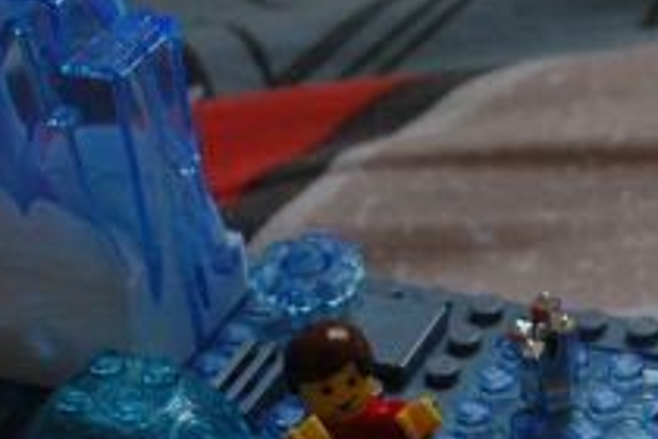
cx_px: 392
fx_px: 2339
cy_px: 508
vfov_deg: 10.6
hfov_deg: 16.0
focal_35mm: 128
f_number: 6.3
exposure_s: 1/125
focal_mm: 28
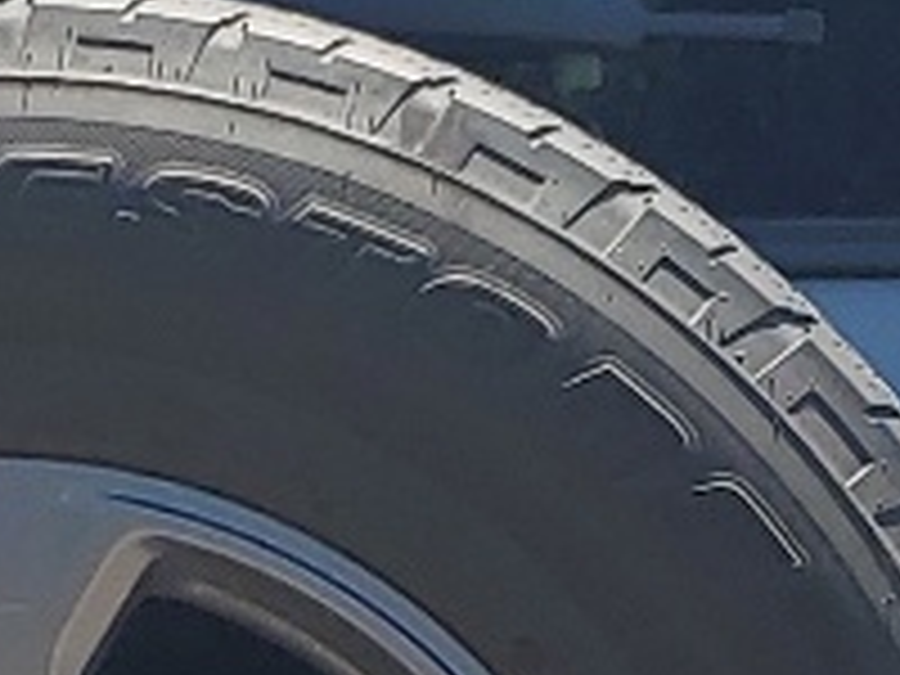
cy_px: 990
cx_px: 0
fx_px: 5408
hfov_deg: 9.4
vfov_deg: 7.0
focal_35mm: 208
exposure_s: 1/1667
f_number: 1.5
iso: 50
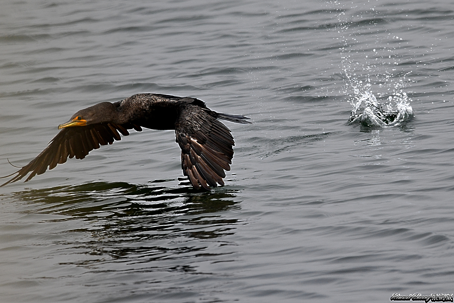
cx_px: 227
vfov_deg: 2.5
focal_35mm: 550
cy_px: 152
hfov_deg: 3.7
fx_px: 6936
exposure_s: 1/4000
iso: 500
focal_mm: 550
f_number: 8
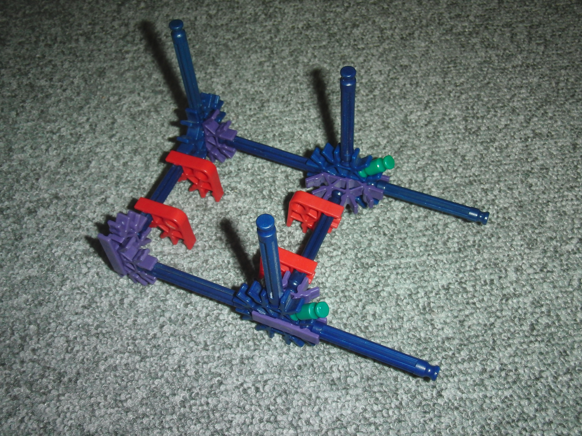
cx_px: 291
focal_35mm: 38
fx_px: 639
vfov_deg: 37.7
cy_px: 218
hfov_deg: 49.0
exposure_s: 1/40
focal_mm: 6.66
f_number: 3.9
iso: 100
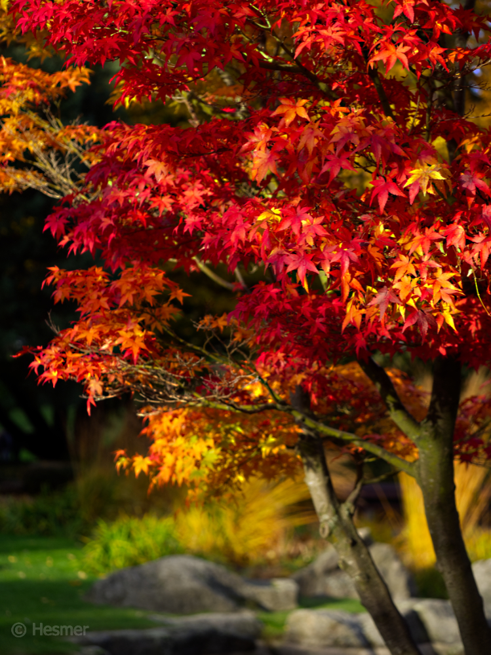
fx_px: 2271
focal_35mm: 120
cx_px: 246
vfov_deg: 16.4
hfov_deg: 12.3
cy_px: 328
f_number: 3.2
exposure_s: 1/800
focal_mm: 60
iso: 200
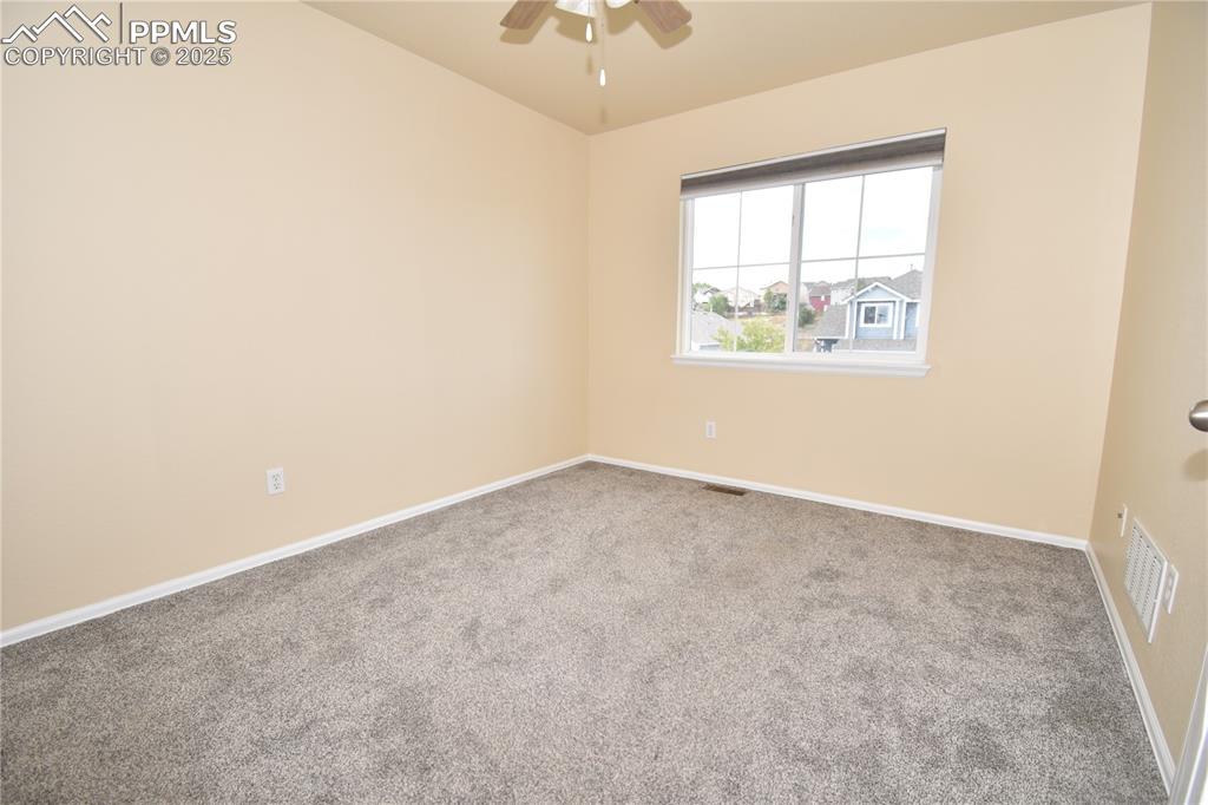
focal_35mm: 15
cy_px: 402
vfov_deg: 77.3
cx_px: 604
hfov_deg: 100.4
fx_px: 503
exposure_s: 1/60
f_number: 4.5
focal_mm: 10
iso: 100
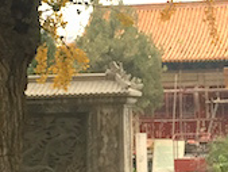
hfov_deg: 15.4
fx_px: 830
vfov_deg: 11.8
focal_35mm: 126
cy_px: 98
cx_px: 209
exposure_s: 1/33
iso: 80
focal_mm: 4.15
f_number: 2.2
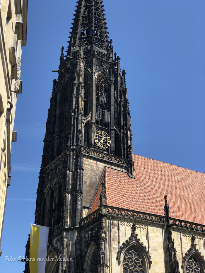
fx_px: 450
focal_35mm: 57
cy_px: 136
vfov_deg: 33.8
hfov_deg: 25.7
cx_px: 102
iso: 20
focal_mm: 6.6
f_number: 2.8
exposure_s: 1/545
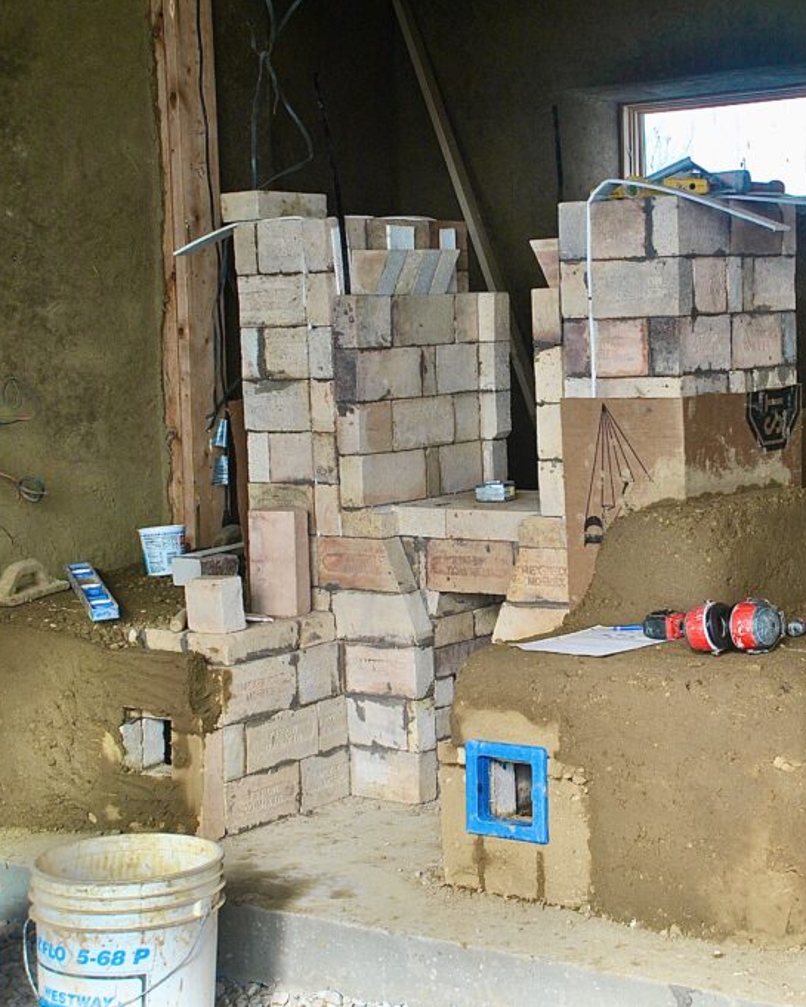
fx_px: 1959
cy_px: 502
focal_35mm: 66
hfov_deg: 23.2
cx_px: 484
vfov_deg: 28.8
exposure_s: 1/125
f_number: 5.6
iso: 180
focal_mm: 31
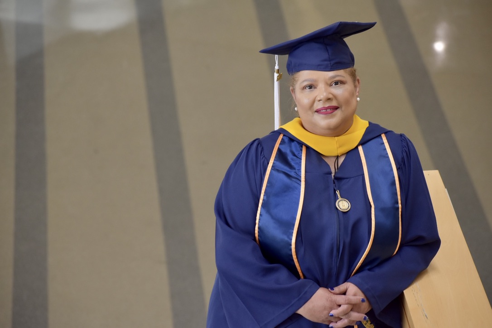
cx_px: 246
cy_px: 164
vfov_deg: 7.3
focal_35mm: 188
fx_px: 2562
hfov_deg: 11.0
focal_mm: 125
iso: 800
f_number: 4.8
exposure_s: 1/125
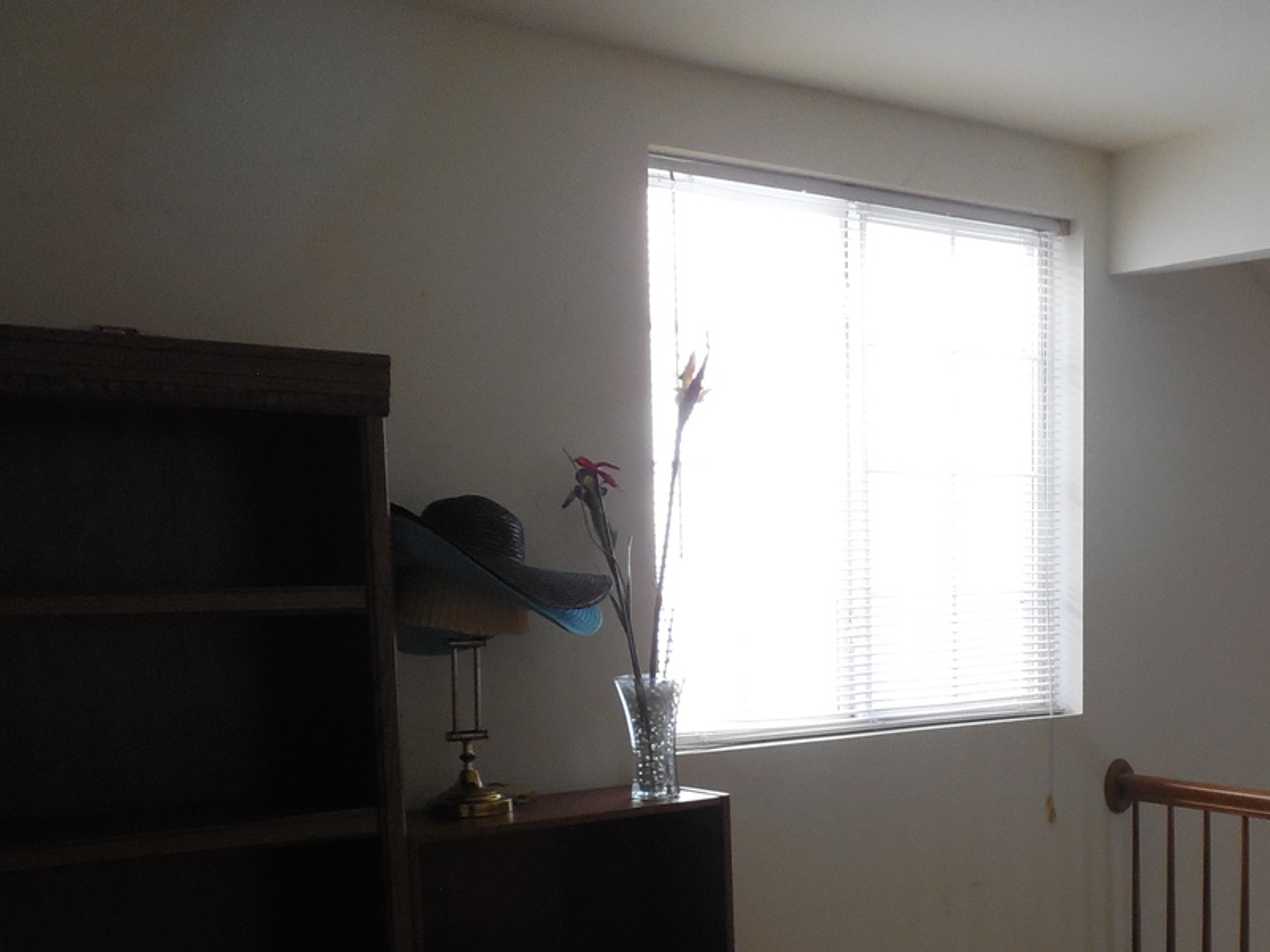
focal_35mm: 45
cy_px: 773
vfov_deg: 31.3
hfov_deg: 40.9
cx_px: 954
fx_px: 1651
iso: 400
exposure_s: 1/20
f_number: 3.3
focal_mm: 4.5
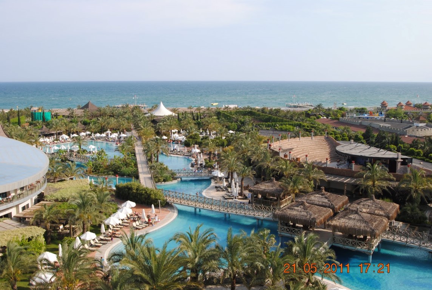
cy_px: 145
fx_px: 433
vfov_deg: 37.0
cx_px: 216
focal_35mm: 36
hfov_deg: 53.0
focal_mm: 24
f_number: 7.1
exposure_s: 1/200
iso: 100
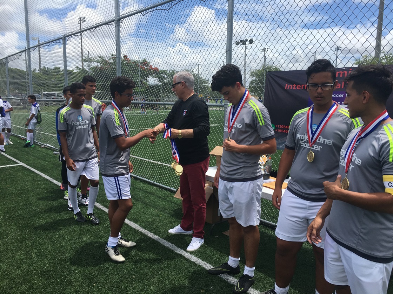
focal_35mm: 29
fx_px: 329
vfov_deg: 48.2
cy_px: 147
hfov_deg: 61.7
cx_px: 196
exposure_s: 1/1603
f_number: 2.2
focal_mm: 4.15
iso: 25
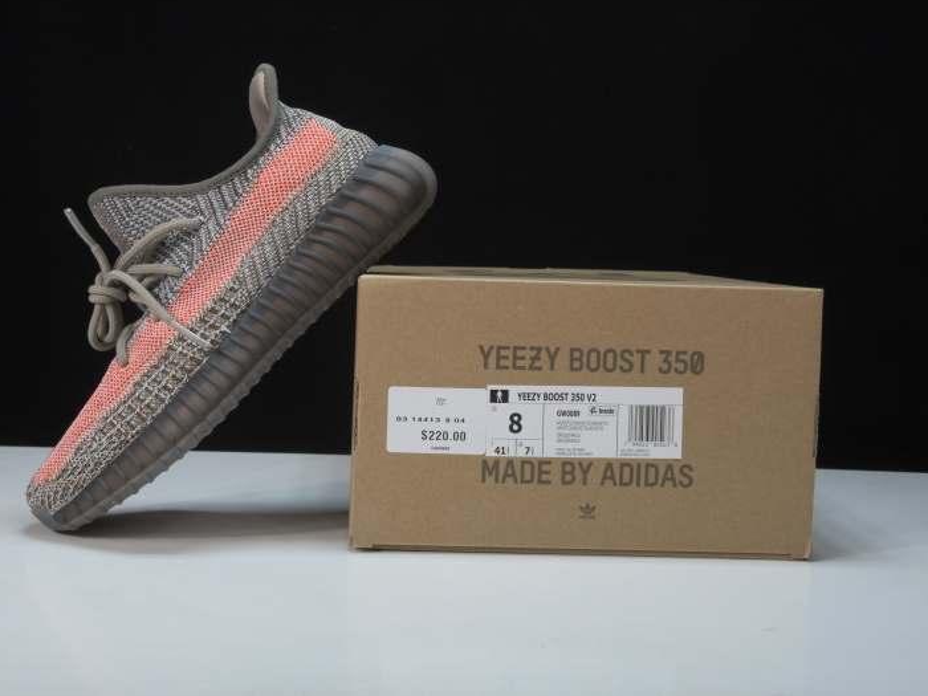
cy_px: 344
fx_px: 1501
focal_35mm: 56
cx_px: 443
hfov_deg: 34.3
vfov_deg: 26.1
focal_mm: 34
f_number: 13
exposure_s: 1/250
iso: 200
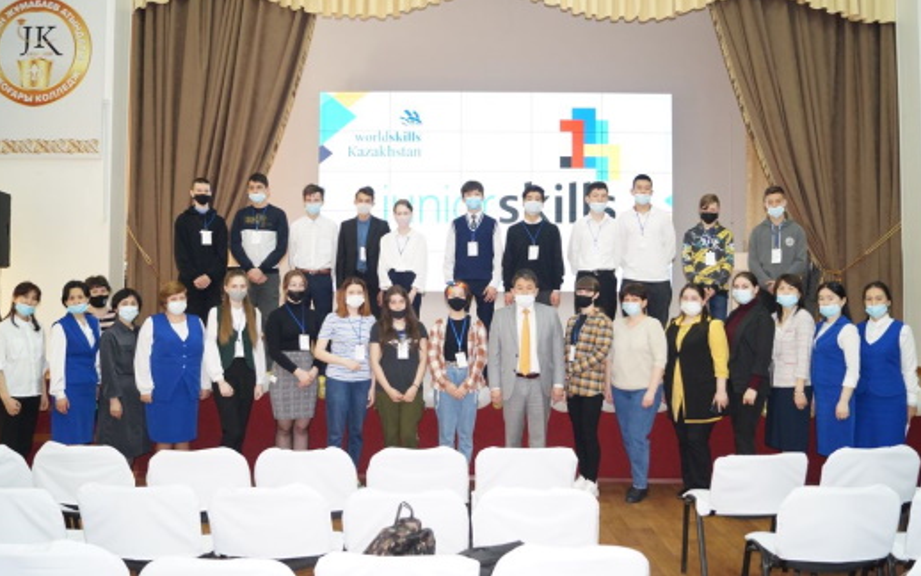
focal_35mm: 31
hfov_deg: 61.2
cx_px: 457
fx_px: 778
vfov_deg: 40.6
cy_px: 267
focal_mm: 20
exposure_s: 1/100
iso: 800
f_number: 3.5
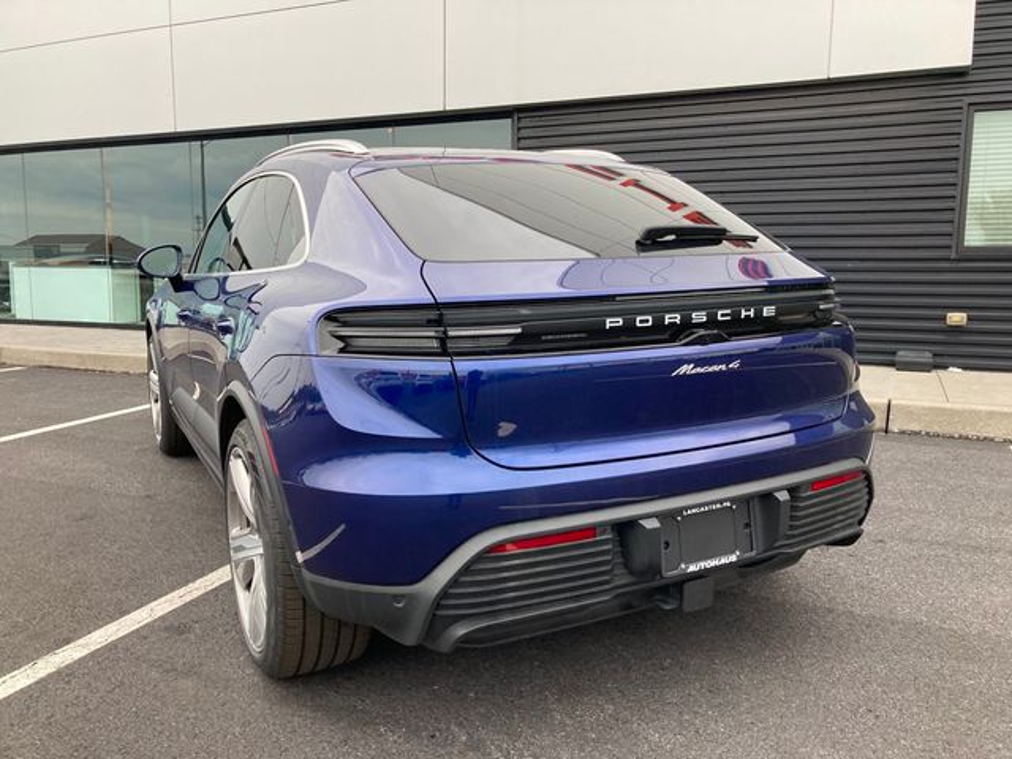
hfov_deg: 63.4
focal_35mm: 28
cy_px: 380
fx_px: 819
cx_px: 506
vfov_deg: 49.7
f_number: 1.8
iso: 40
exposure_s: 1/121
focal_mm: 3.99
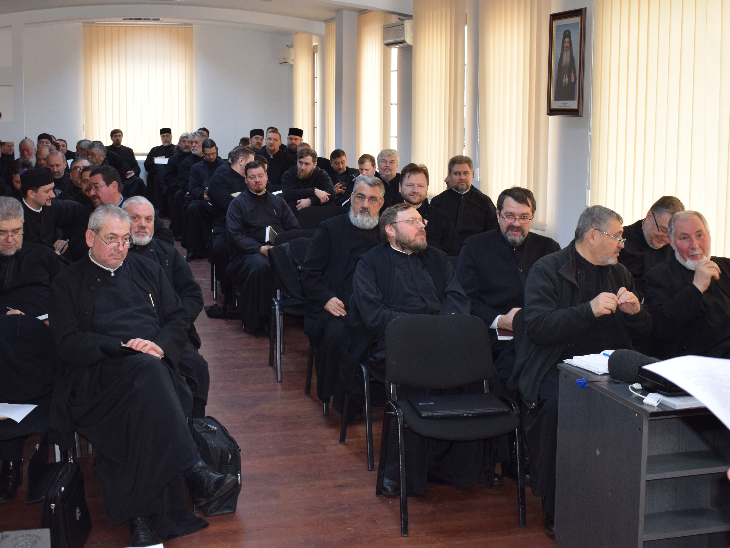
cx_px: 303
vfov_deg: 29.7
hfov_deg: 39.0
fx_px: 1027
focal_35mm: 49
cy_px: 206
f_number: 4.5
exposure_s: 1/80
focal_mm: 23
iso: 800
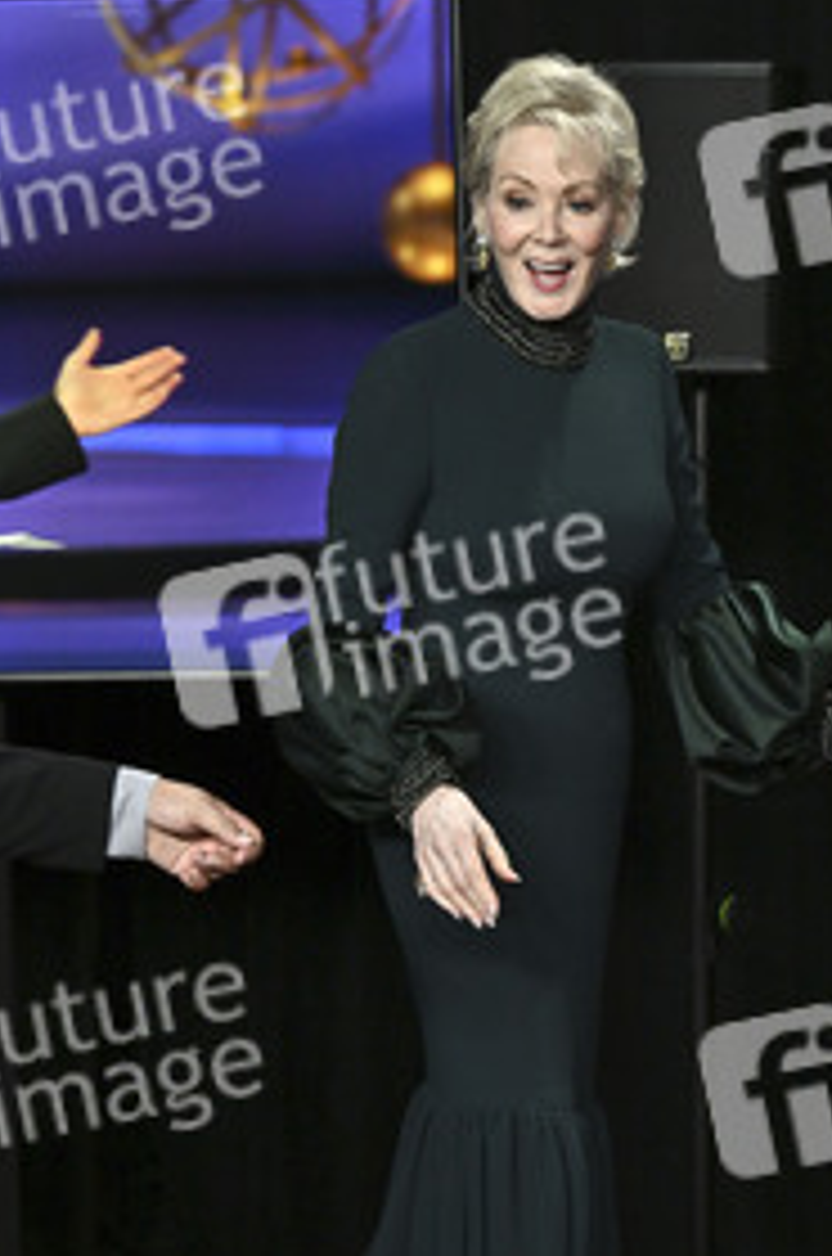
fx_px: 4941
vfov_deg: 14.4
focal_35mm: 142
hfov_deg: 9.6
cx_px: 522
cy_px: 846
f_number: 5
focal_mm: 99
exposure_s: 1/320
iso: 3200
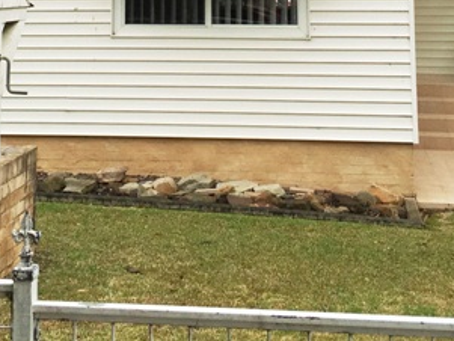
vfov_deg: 17.9
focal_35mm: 77
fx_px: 1010
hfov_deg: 25.3
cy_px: -107
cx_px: 193
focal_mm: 4.15
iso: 25
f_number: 2.2
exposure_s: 1/340
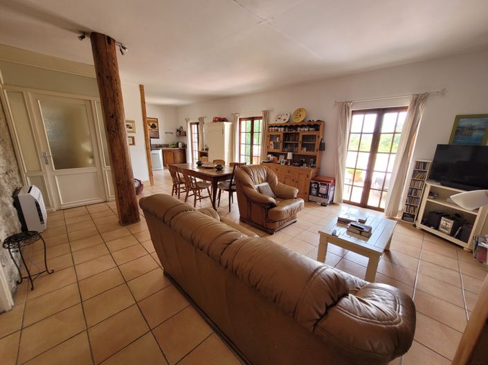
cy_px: 182
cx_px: 244
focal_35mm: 13
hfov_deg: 106.2
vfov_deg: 89.9
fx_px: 183
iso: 100
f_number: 2.2
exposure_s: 1/50
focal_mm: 1.74
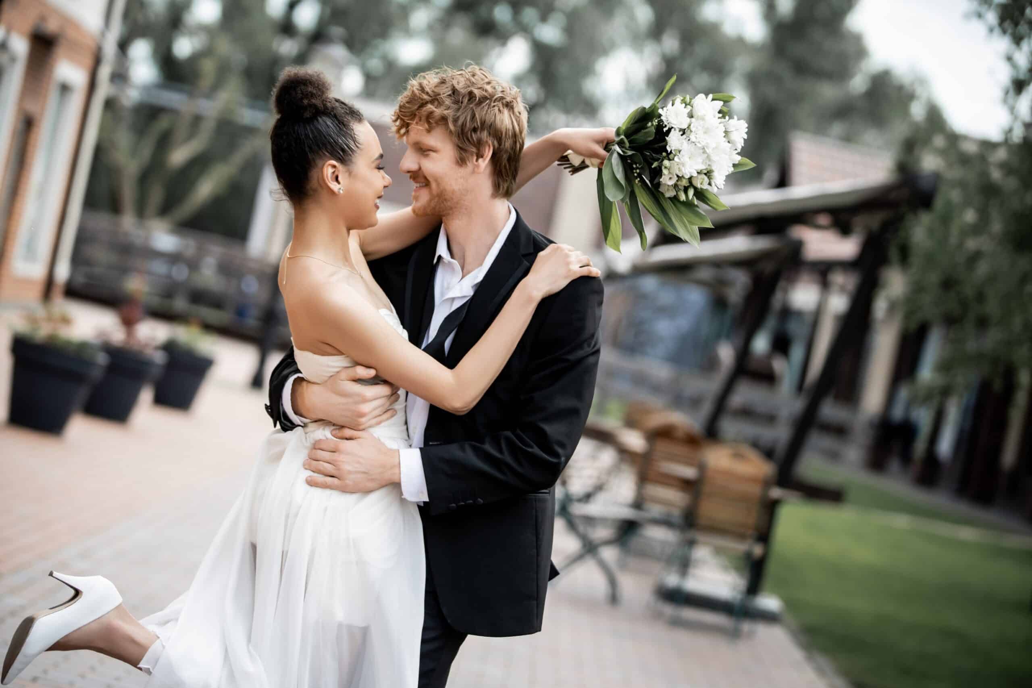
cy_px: 344
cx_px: 516
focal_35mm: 100
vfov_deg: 13.7
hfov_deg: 20.4
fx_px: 2866
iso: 250
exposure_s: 1/1500
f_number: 2.8
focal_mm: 100
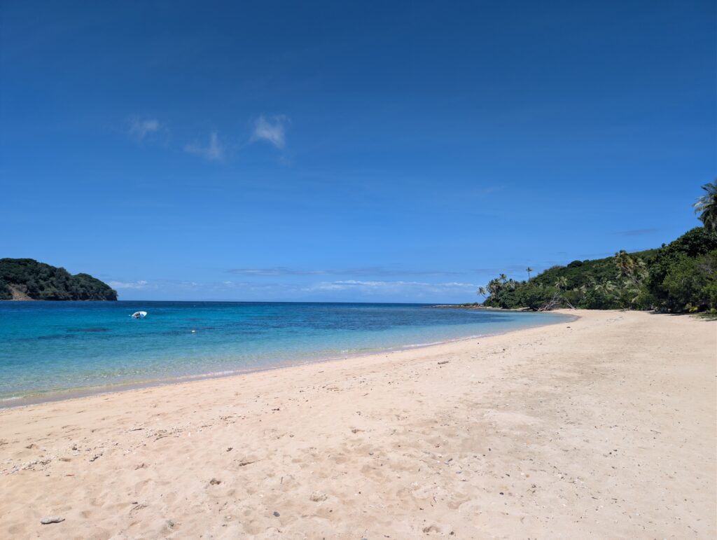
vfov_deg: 56.9
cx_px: 358
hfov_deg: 71.5
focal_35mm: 24
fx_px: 498
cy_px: 270
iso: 19
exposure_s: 1/1582
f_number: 1.68
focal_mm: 6.9
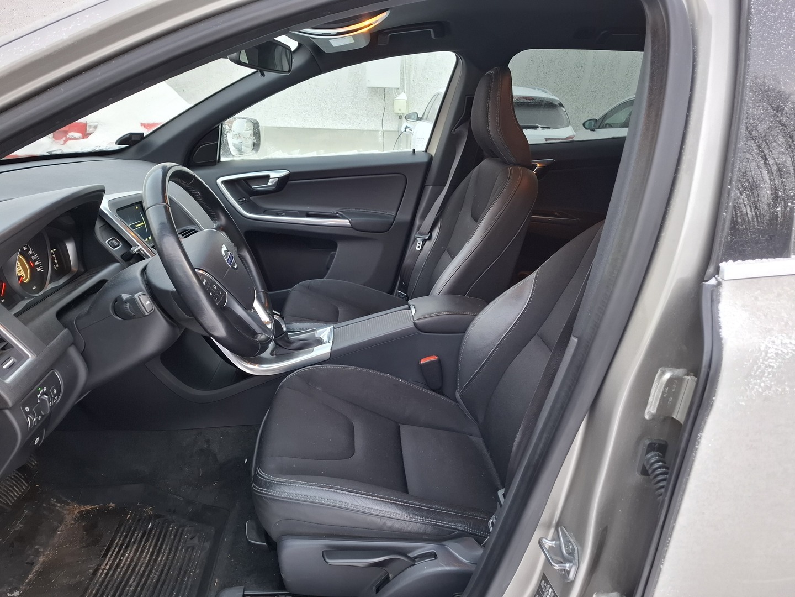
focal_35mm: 23
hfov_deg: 73.9
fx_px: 528
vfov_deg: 58.9
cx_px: 398
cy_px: 298
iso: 320
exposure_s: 1/50
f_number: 1.8
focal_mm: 5.54
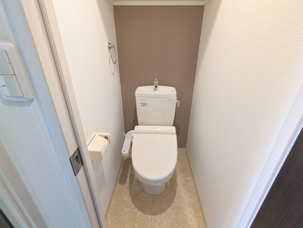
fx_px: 140
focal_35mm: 16
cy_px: 114
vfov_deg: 78.2
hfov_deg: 94.4
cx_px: 152
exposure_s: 1/24
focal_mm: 2.35
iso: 186
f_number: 2.2
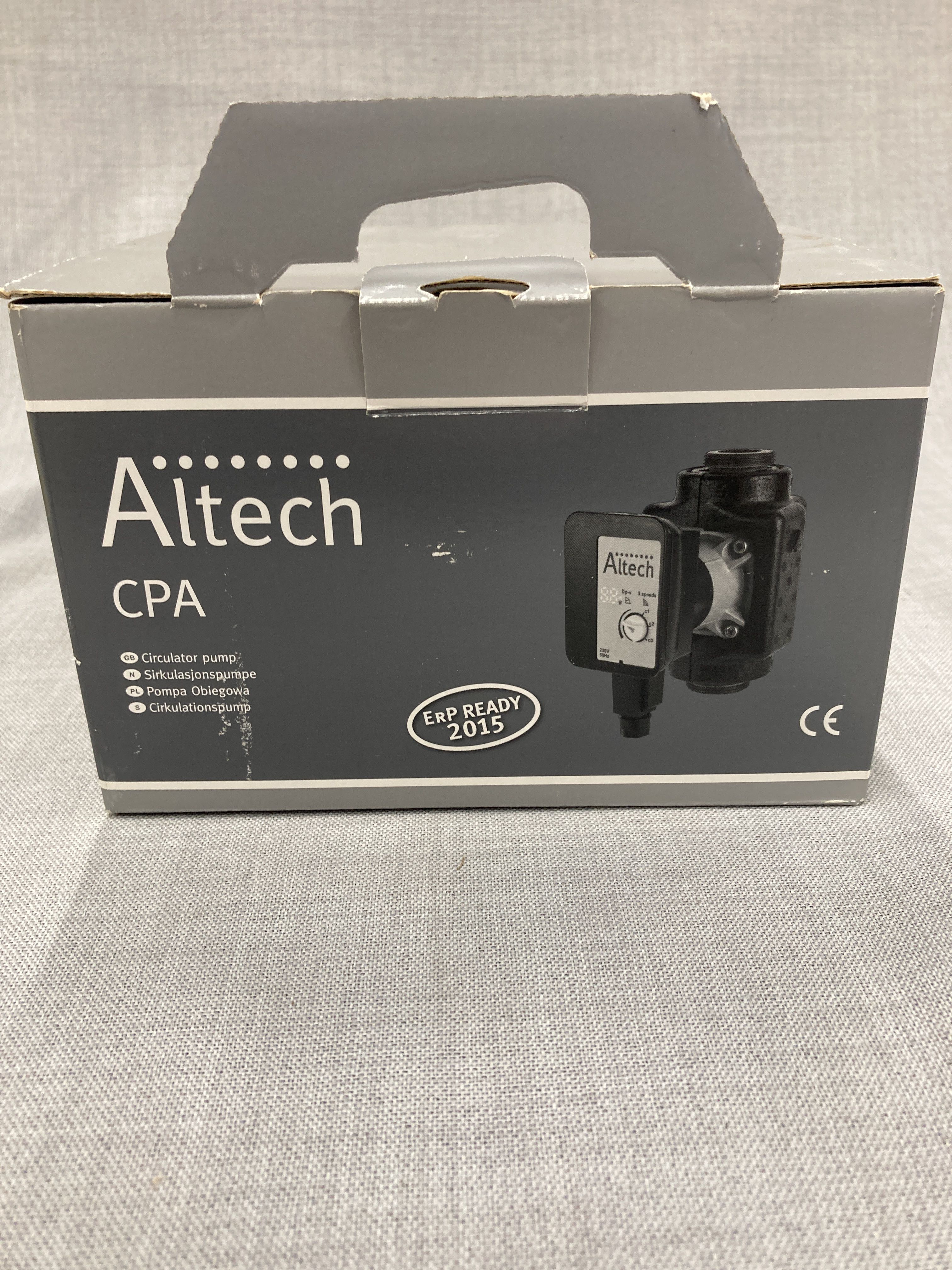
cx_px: 476
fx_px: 1027
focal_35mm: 28
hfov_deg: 49.7
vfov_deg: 63.4
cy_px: 635
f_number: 1.8
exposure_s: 1/60
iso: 100
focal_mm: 3.99
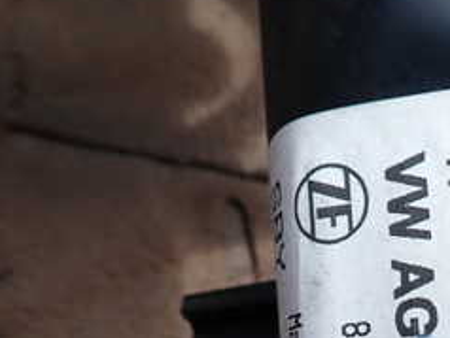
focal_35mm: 63
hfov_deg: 28.6
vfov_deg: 22.1
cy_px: 366
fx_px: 820
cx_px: 459
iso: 100
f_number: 2.8
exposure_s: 1/400
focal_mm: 4.5
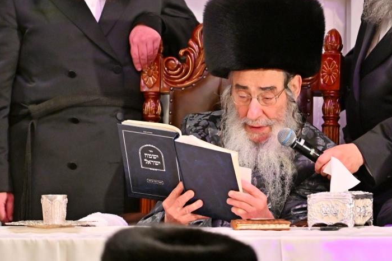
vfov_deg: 3.1
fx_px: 4778
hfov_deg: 4.7
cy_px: 90
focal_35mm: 439
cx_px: 248
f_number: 2.8
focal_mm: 200
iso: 800
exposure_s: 1/160
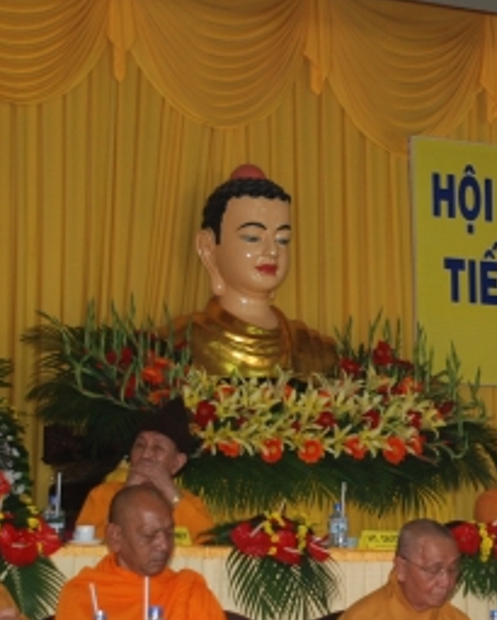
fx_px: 2848
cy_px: 321
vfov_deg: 12.4
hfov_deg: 9.9
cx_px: 490
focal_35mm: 155
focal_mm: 44
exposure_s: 1/45
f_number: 5.6
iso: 400
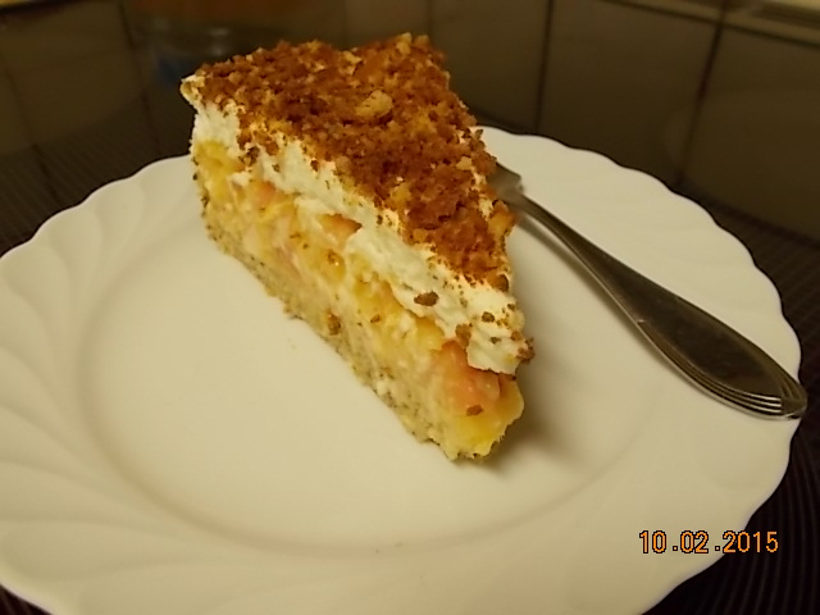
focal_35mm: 30
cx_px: 410
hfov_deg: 60.0
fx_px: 711
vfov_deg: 46.8
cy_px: 308
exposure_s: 1/13
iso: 200
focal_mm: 5.3
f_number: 3.4
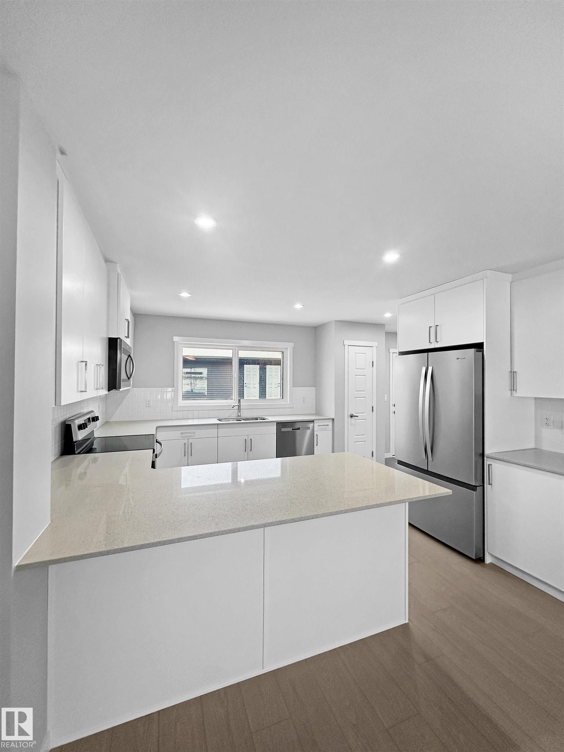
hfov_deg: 85.7
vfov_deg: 102.1
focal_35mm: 14
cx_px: 282
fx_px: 304
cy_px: 376
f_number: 2.2
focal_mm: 2.22
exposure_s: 1/120
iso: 125
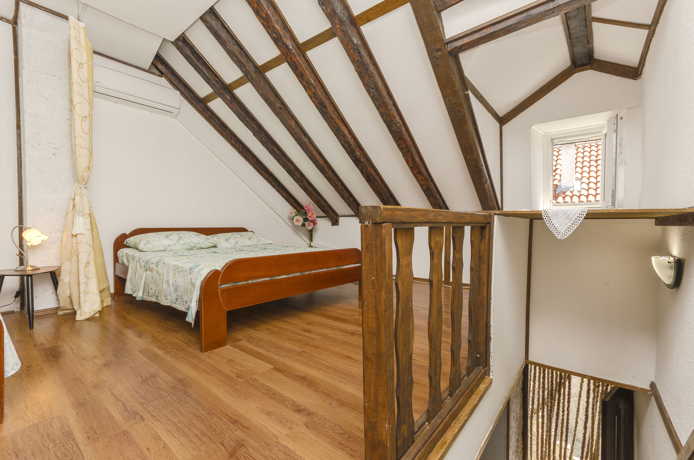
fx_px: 289
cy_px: 230
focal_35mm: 15
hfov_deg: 100.5
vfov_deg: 77.1
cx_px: 347
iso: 200
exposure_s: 1/125
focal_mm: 10
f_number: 8
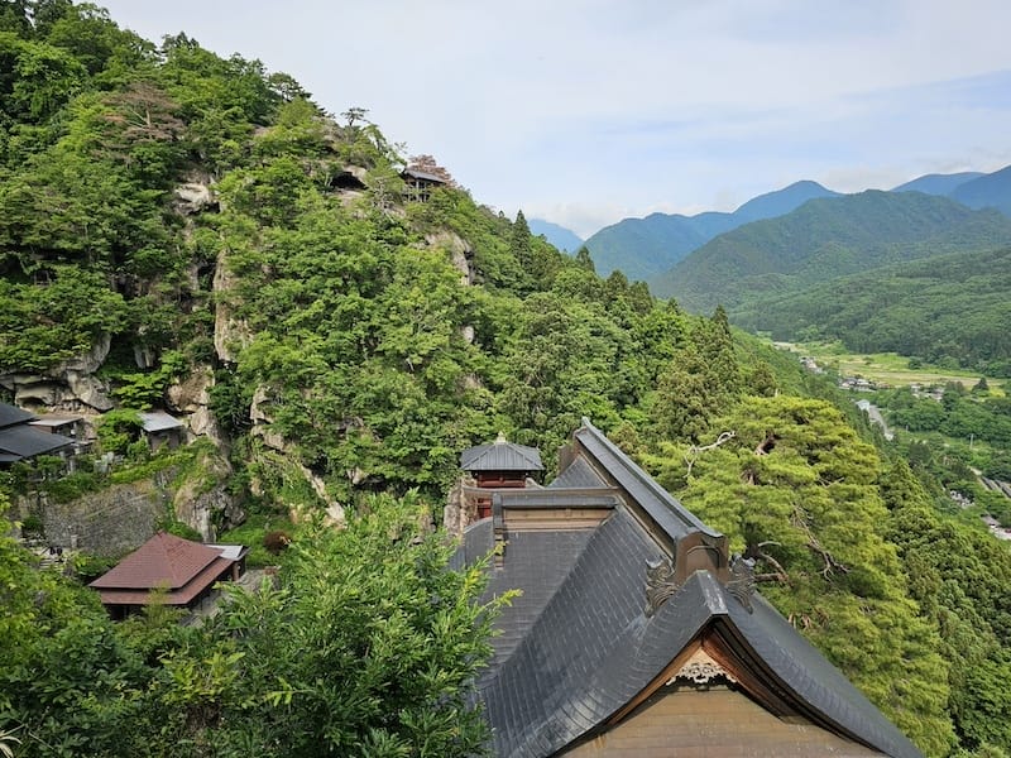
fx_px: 672
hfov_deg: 73.9
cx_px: 506
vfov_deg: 58.9
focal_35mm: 23
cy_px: 379
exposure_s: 1/596
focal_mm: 6.3
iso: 10
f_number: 1.7
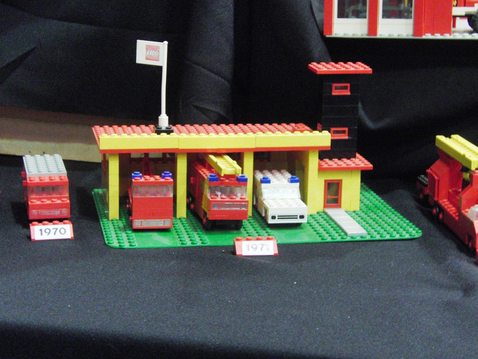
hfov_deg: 21.5
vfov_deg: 16.2
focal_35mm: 91
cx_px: 239
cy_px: 180
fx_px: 1257
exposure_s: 1/8
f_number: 3.8
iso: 400
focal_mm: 16.1
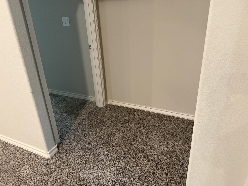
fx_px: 186
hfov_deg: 67.3
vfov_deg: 53.0
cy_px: 97
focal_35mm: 26
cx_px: 121
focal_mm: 6.76
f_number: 1.78
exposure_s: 1/60
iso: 400
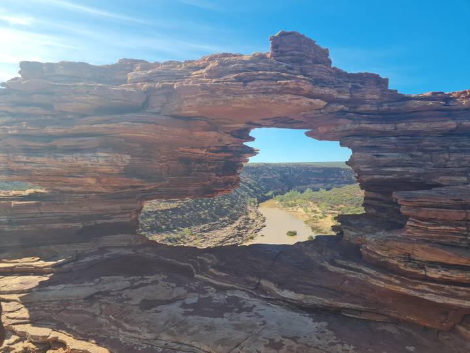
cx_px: 235
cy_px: 176
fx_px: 353
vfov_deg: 53.1
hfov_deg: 67.3
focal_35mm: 26
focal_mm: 5.4
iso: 50
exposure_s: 1/1433
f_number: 1.8
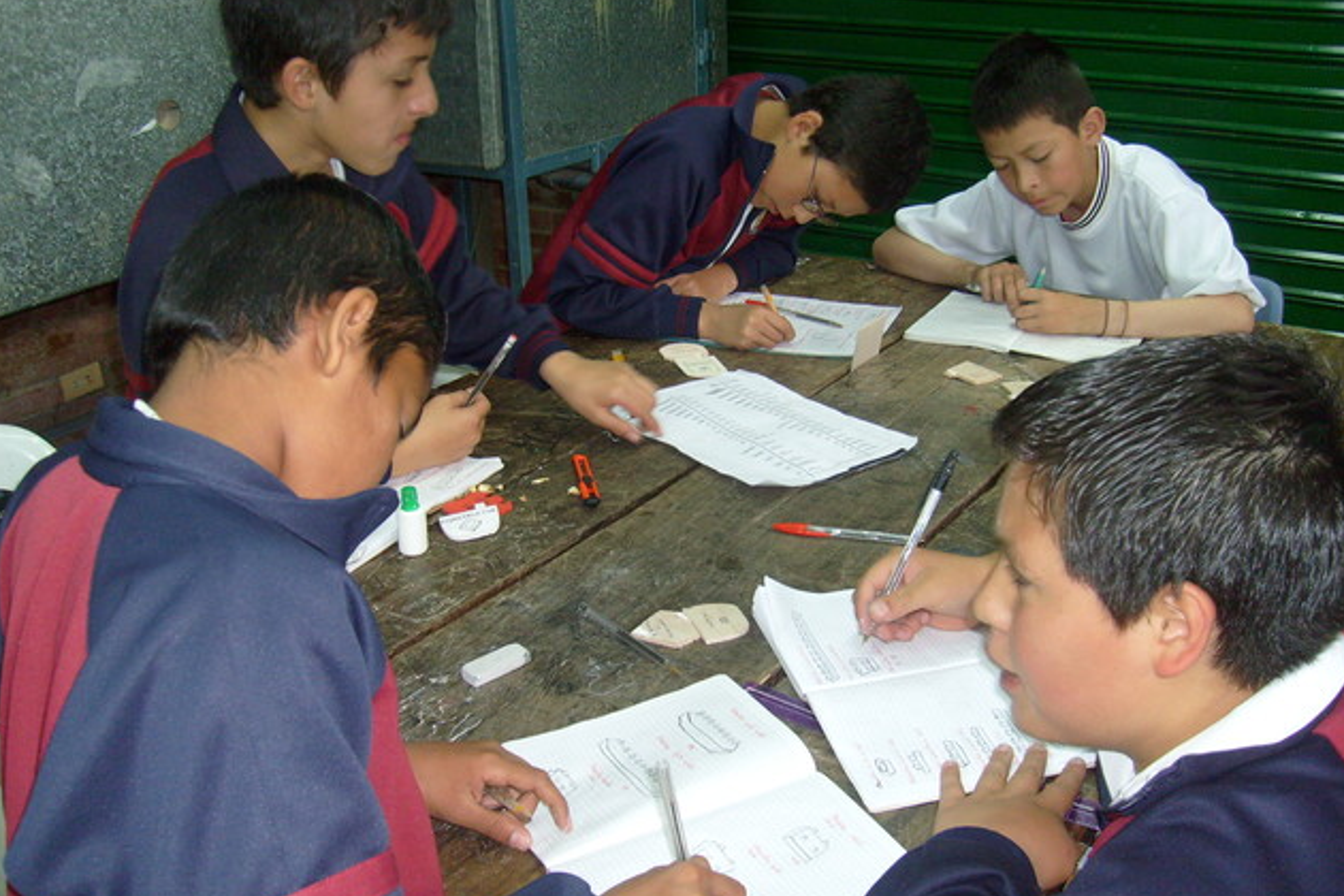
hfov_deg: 51.9
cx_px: 670
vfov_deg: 35.9
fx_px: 1381
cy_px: 448
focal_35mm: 37
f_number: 2.8
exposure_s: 1/45
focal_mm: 5.8
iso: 100
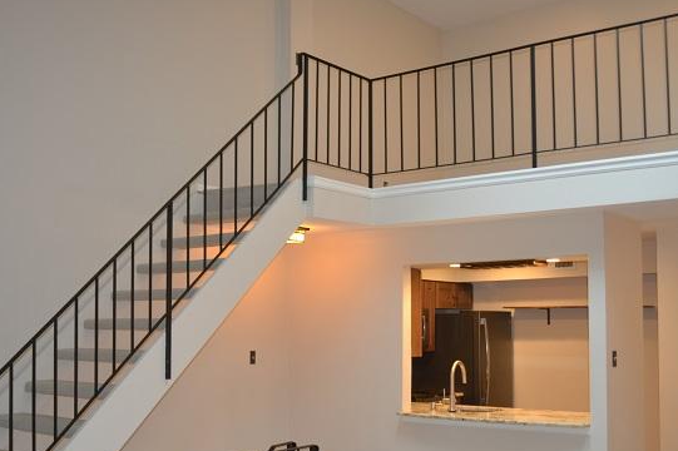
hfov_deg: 42.7
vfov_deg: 29.1
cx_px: 306
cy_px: 276
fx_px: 866
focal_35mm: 46
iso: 400
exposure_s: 1/25
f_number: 4
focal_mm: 24
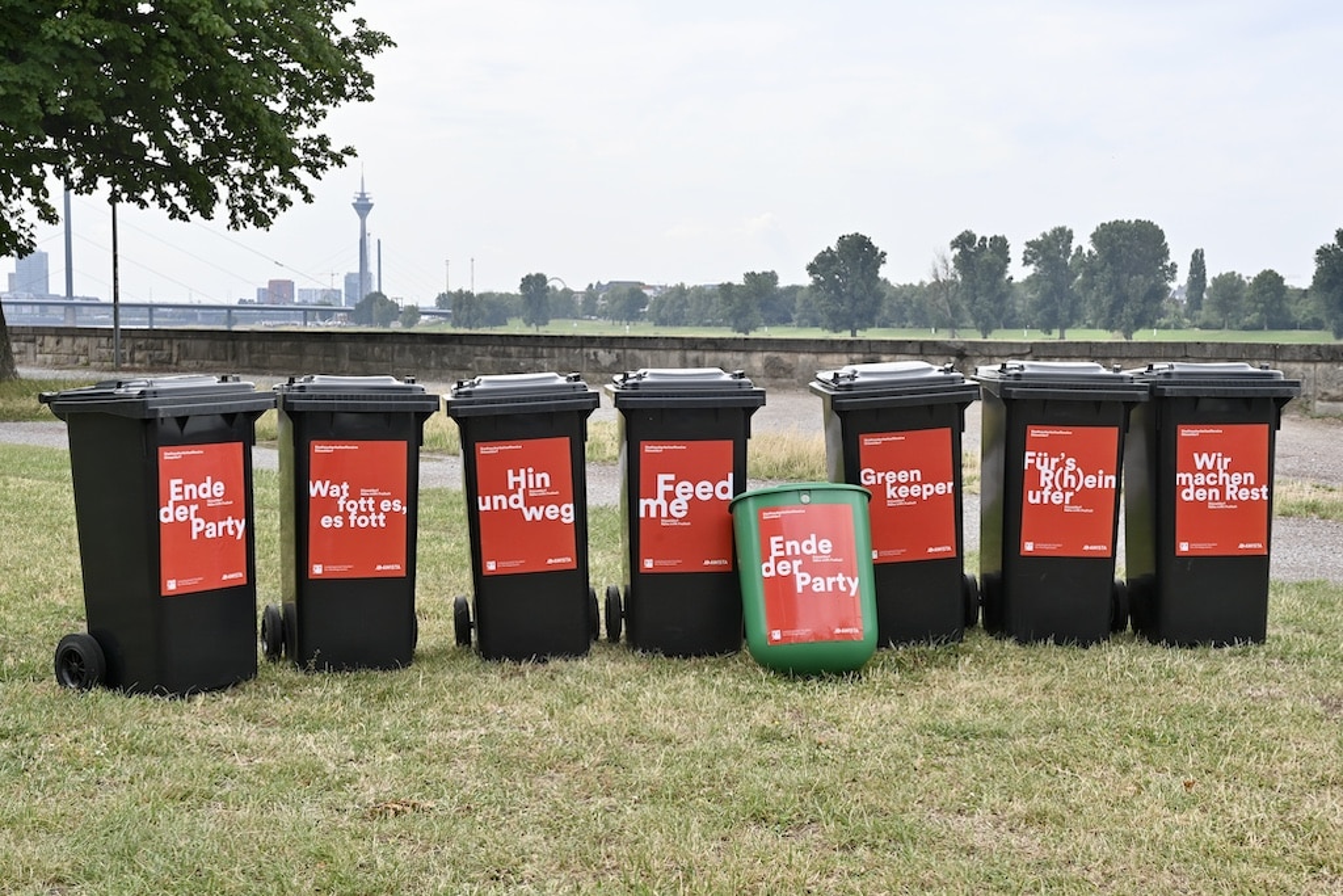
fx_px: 1791
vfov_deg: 28.1
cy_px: 448
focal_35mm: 48
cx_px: 672
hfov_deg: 41.1
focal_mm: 48
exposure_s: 1/100
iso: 100
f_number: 8
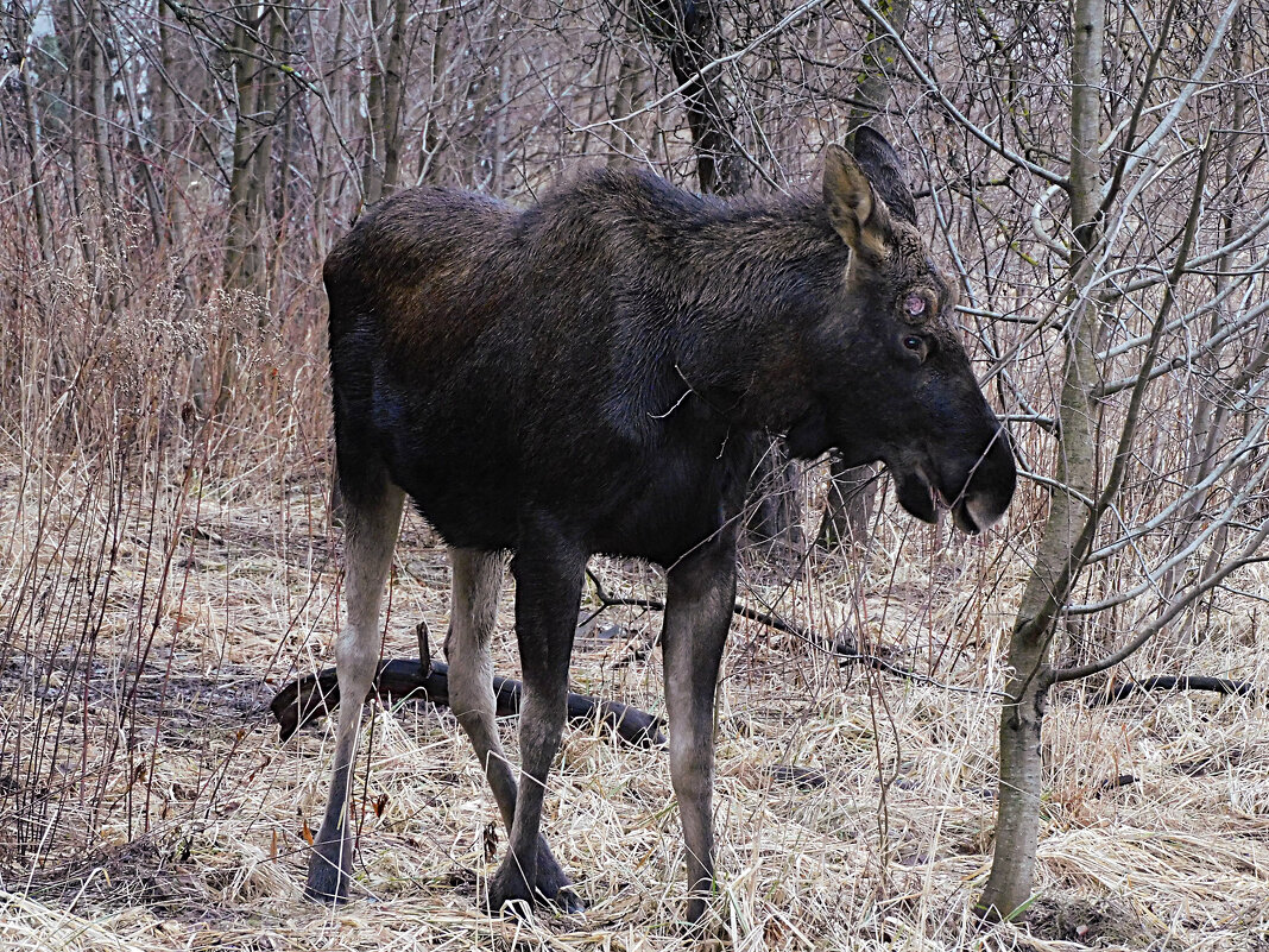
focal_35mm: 300
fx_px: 10998
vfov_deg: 5.0
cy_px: 476
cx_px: 634
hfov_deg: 6.6
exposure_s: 1/125
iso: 640
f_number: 5.5
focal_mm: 53.7
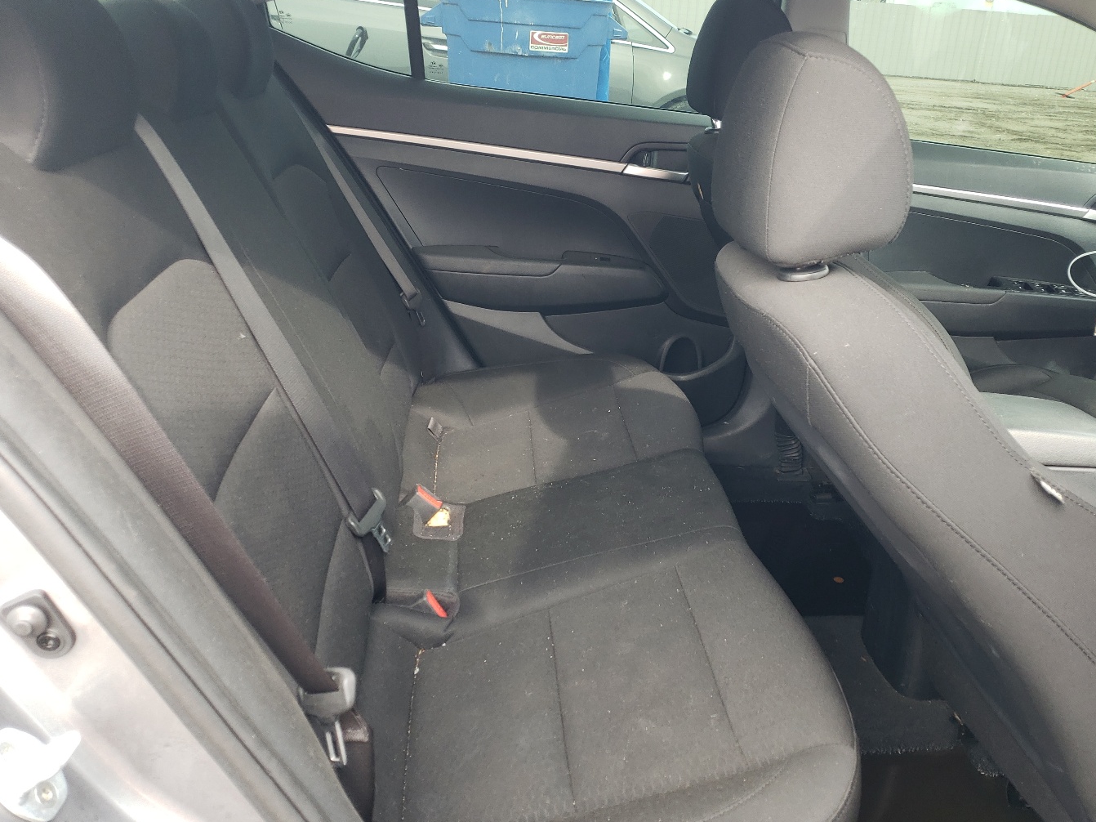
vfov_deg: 45.4
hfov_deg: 58.1
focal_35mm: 31
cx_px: 634
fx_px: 981
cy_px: 394
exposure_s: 1/60.2
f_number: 1.5
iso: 50
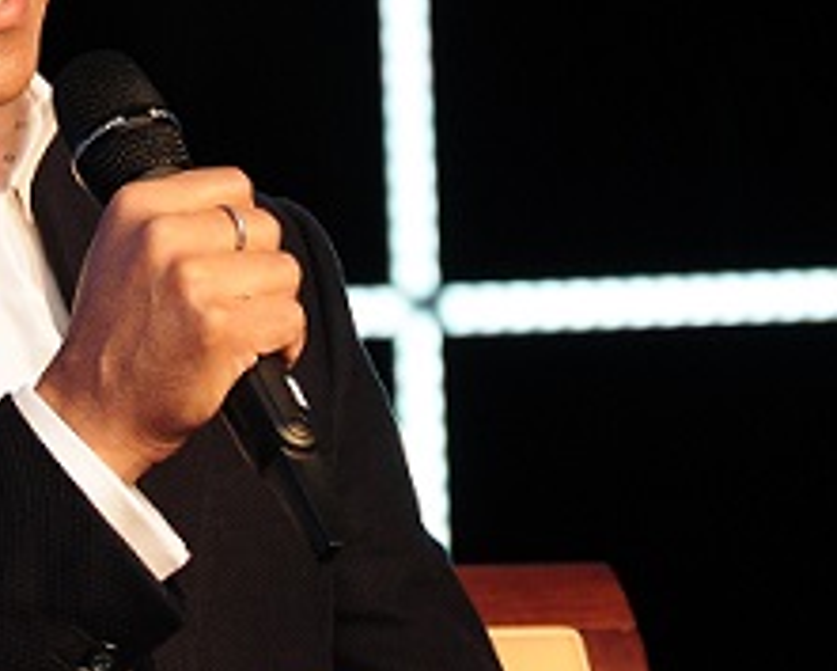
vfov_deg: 2.3
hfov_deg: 2.9
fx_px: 16555
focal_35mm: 668
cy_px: 97
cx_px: 30
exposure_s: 1/60
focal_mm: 170
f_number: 5.6
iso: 800
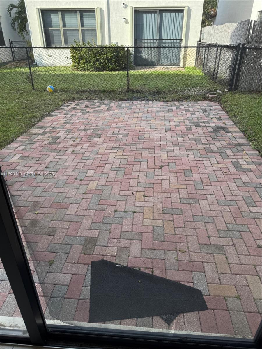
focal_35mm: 24
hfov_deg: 56.8
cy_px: 174
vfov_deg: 71.6
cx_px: 131
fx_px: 242
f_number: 1.78
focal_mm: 6.76
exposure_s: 1/419
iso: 80
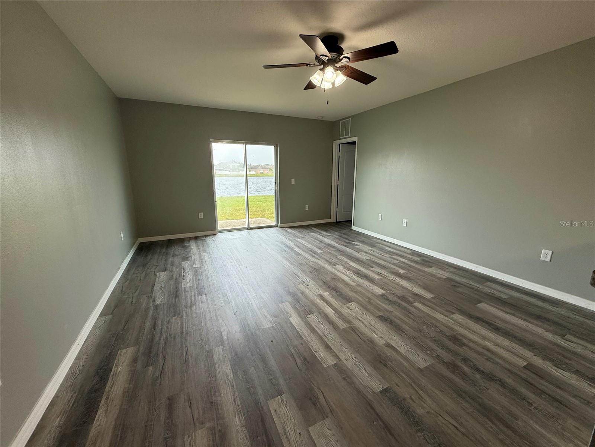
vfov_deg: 85.7
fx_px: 241
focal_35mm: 14
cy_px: 224
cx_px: 298
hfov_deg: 102.1
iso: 80
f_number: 2.2
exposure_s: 1/120
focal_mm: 2.22
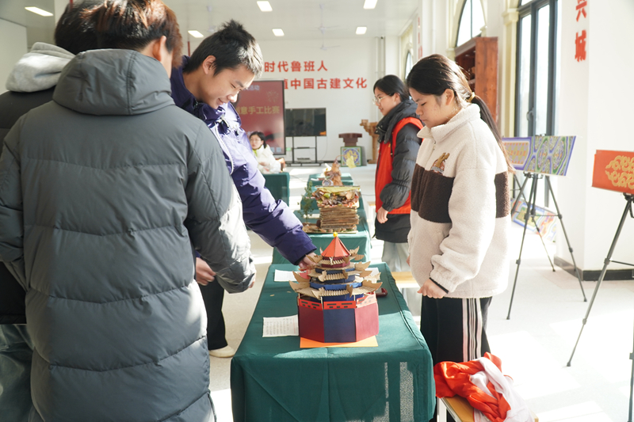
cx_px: 317
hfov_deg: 55.1
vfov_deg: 38.3
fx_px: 607
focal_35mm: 34
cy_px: 211
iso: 400
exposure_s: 1/100
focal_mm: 23
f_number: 4.5
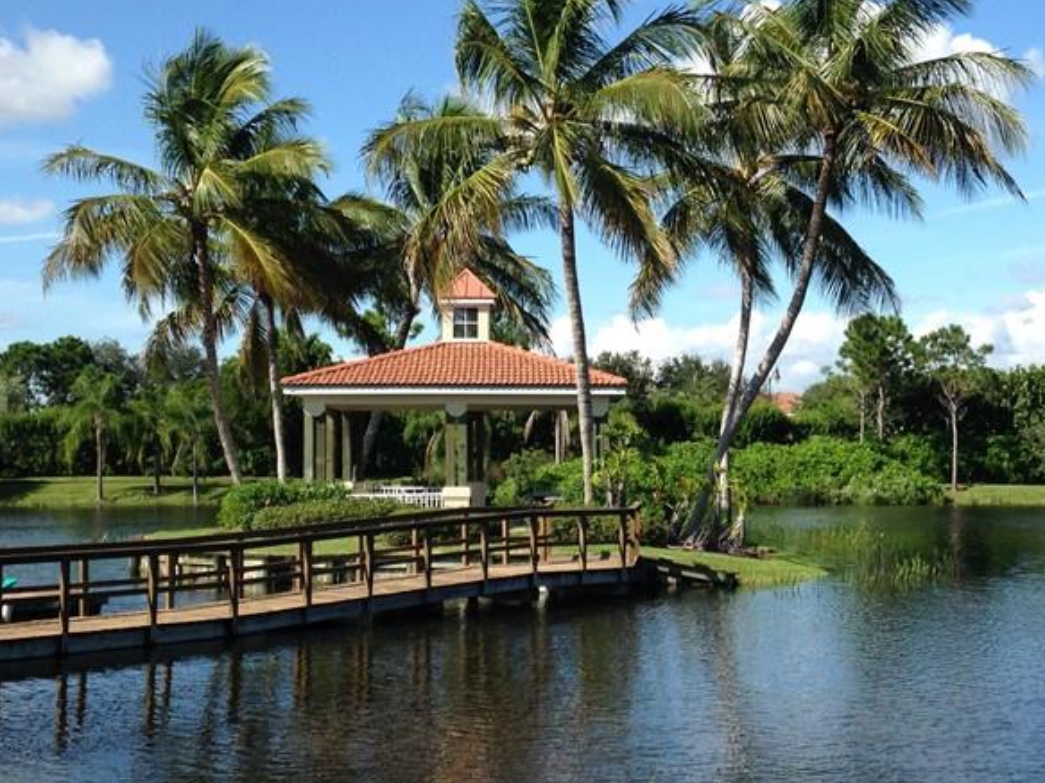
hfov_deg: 33.2
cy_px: 364
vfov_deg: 25.2
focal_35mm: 58
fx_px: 1751
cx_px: 599
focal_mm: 4.12
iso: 50
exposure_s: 1/1391
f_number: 2.4
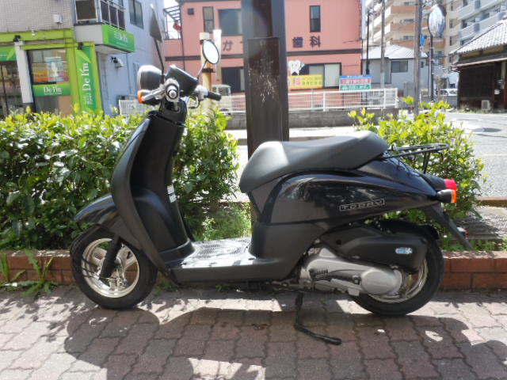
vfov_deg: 49.7
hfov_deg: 63.4
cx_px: 254
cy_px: 190
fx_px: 410
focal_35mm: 28
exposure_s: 1/200
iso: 100
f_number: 3.7
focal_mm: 5
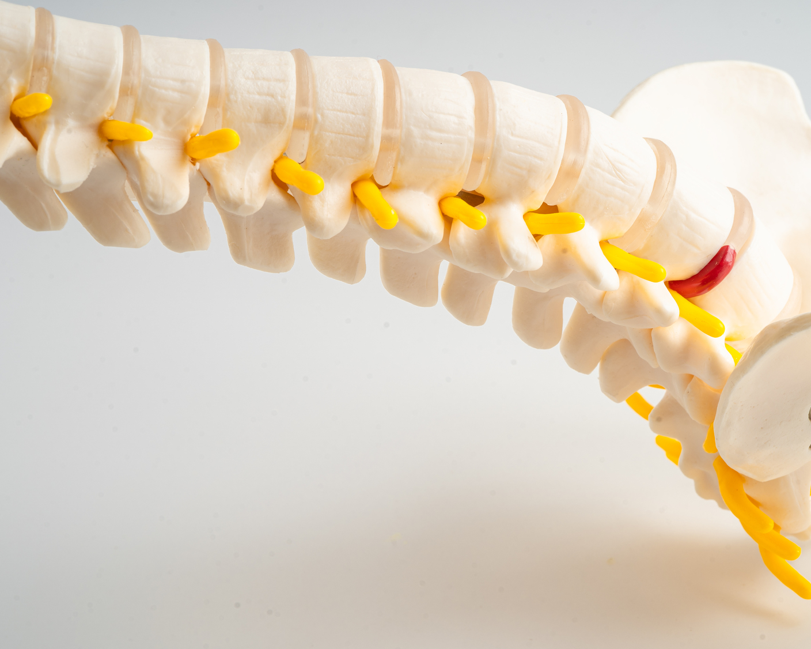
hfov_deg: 29.5
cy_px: 321
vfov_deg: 23.8
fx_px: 1536
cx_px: 477
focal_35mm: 64
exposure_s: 1/200
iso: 125
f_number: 14
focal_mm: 50
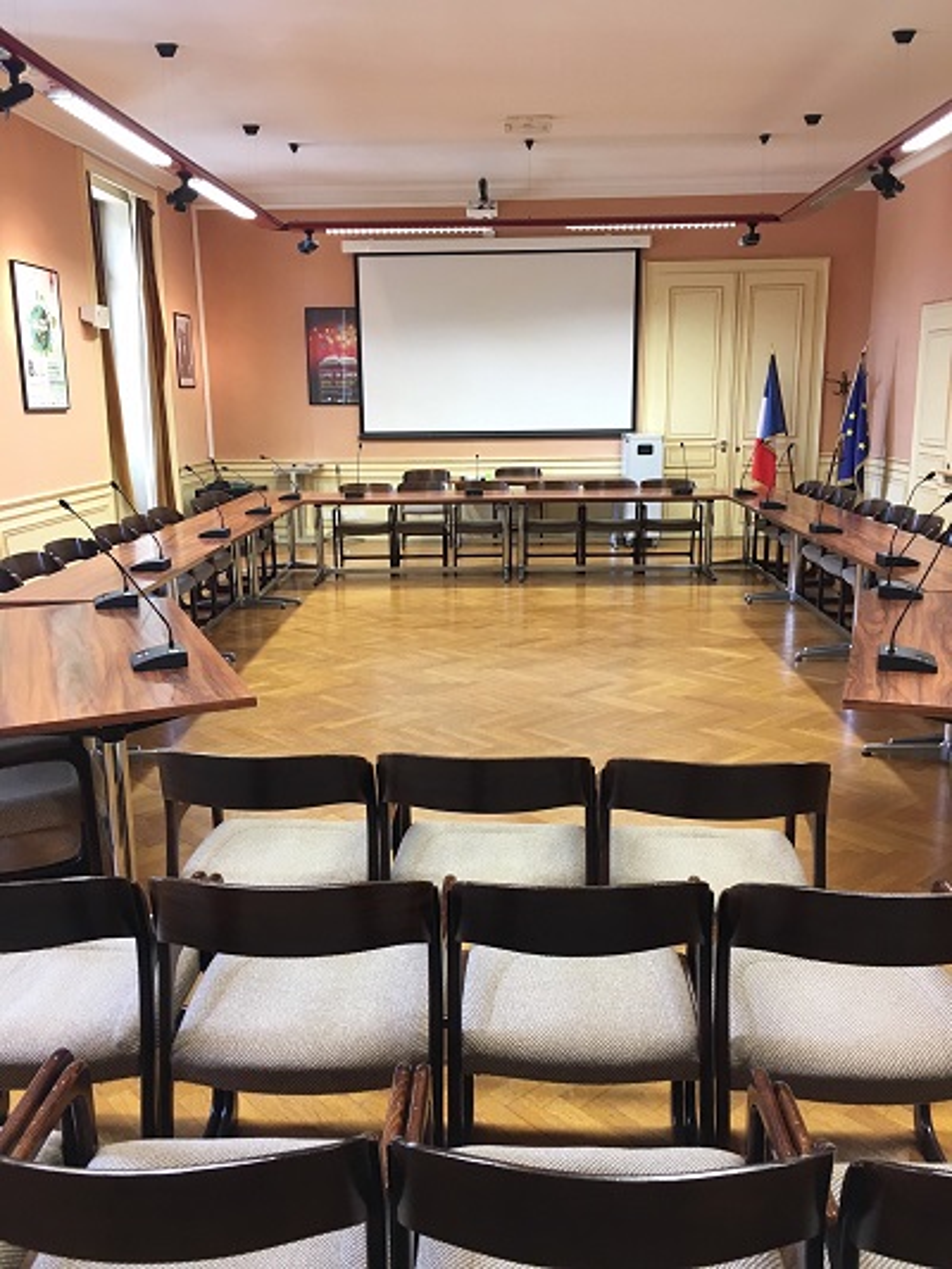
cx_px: 476
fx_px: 1063
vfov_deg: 61.6
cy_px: 634
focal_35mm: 29
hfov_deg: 48.2
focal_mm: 4.15
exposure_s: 1/33
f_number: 2.2
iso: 100
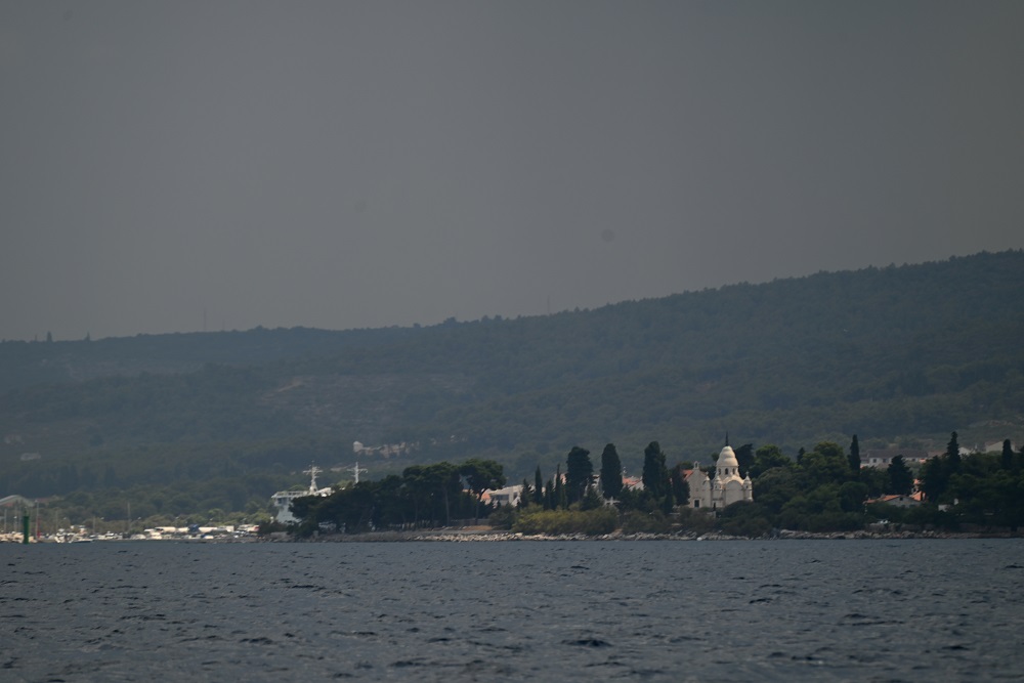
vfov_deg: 4.6
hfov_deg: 6.9
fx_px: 8534
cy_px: 342
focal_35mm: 300
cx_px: 512
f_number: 5.6
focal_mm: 300
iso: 100
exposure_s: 1/640
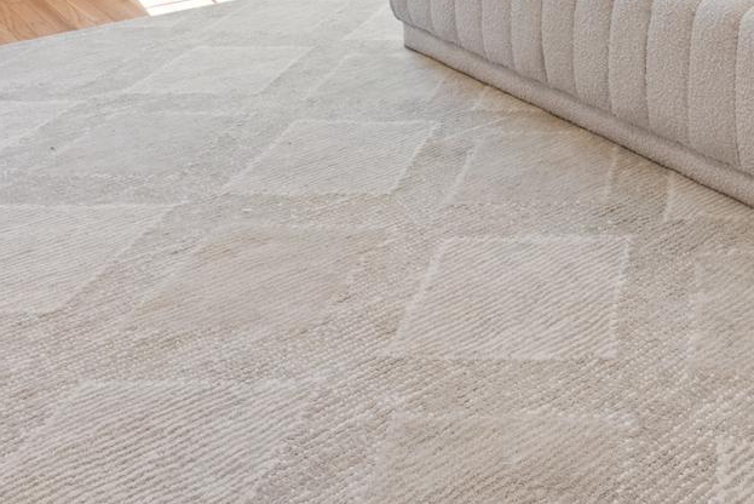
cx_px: 560
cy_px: -287
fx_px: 964
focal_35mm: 46
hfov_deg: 41.5
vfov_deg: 22.8
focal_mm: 14
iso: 800
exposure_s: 1/40
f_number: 7.1
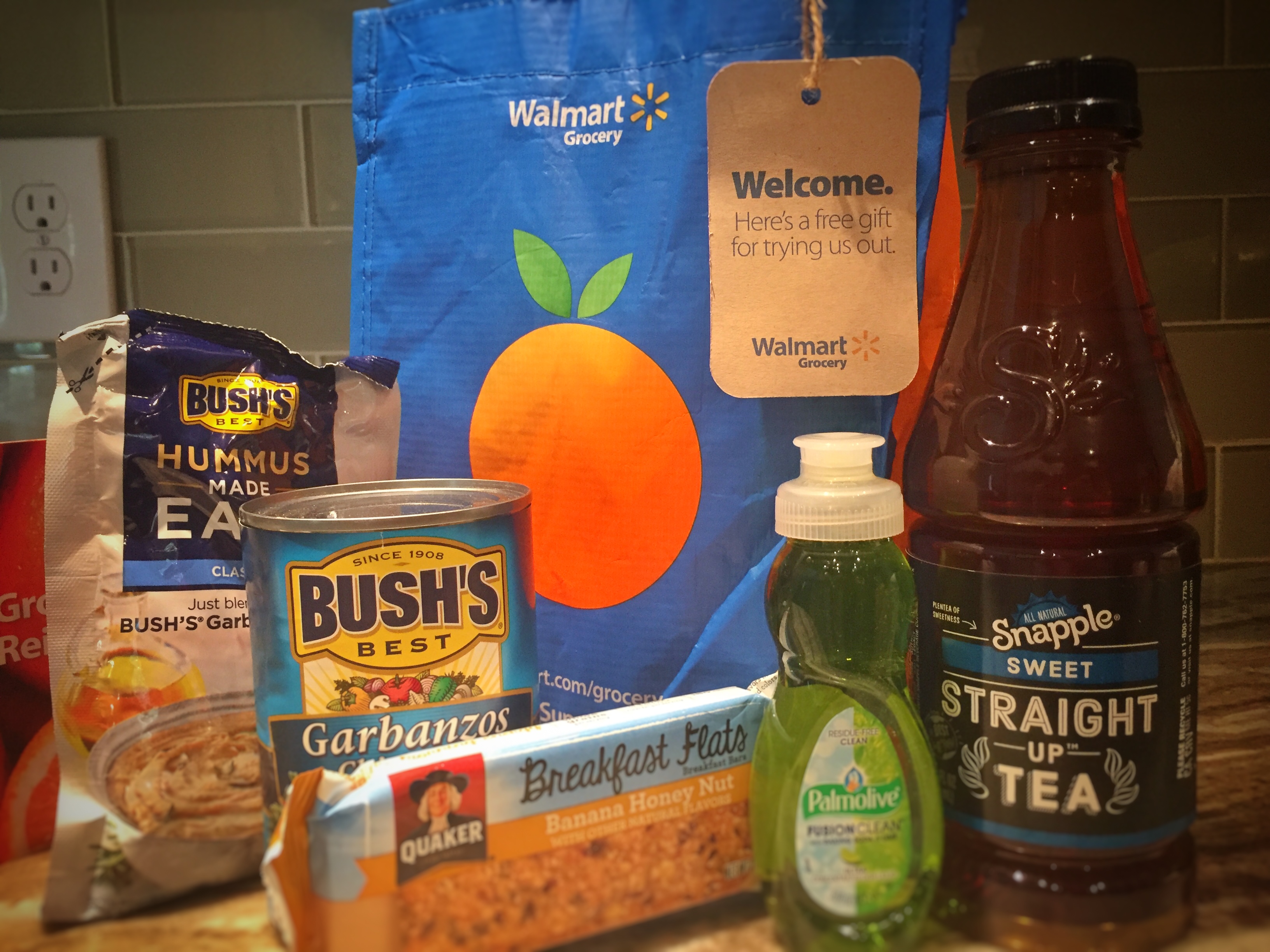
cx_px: 635
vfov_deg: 48.2
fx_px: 1064
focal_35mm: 29
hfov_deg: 61.7
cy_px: 476
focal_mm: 4.15
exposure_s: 1/30
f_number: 2.2
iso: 200
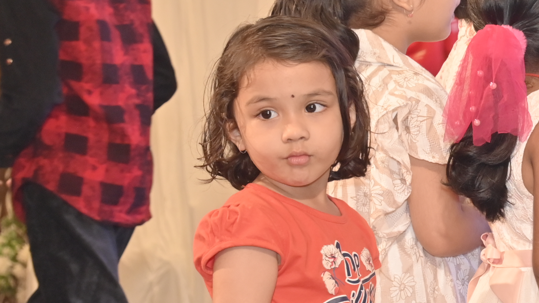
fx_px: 2473
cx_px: 794
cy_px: 155
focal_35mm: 173
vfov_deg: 7.0
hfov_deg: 11.9
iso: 1000
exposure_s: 1/125
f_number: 5
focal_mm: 44
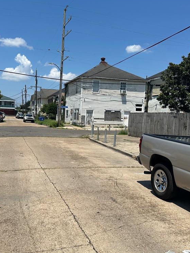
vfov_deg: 55.3
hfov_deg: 42.7
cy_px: 127
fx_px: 241
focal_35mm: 33
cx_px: 73
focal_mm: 6.86
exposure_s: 1/7042
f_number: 1.78
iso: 80
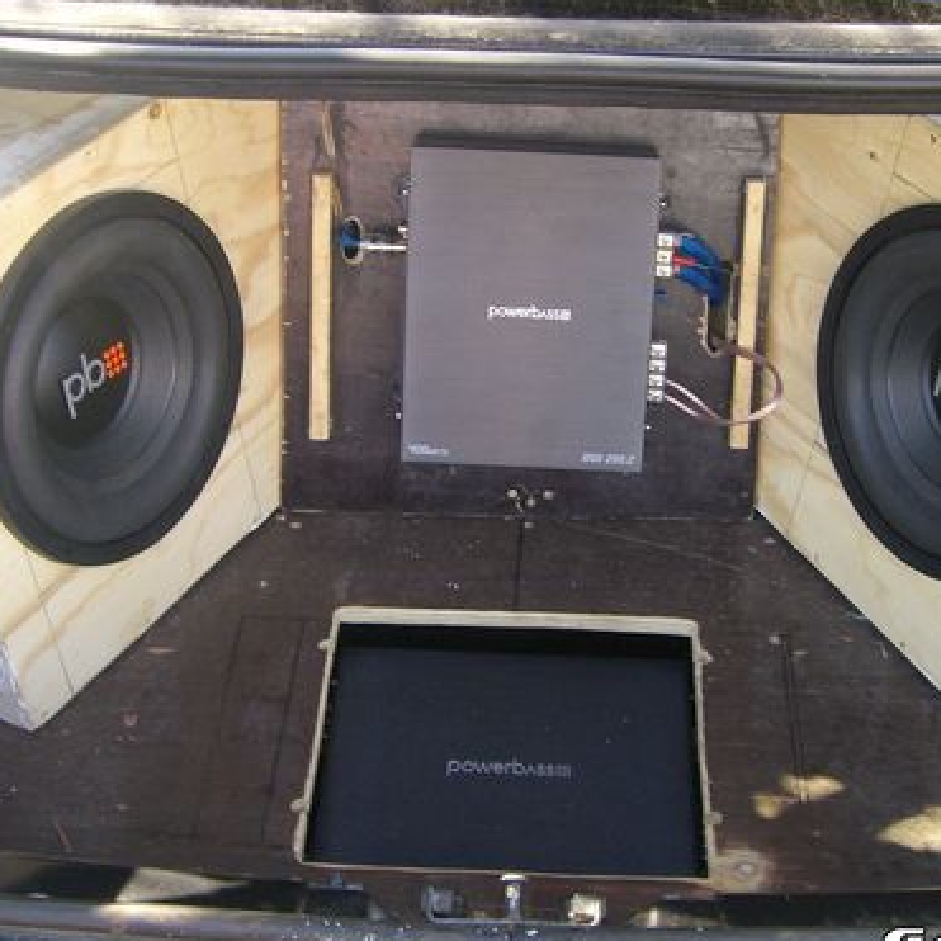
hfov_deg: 29.5
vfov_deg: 29.4
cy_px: 358
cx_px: 505
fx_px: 1784
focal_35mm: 58
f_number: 2.7
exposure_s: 1/160
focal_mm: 6.2
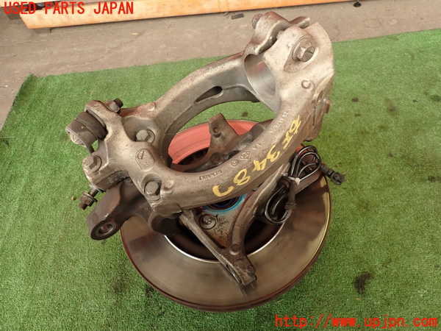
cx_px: 220
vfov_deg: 54.9
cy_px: 166
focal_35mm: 25
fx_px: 318
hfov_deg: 69.4
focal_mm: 4.5
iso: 100
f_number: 2.8
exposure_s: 1/80
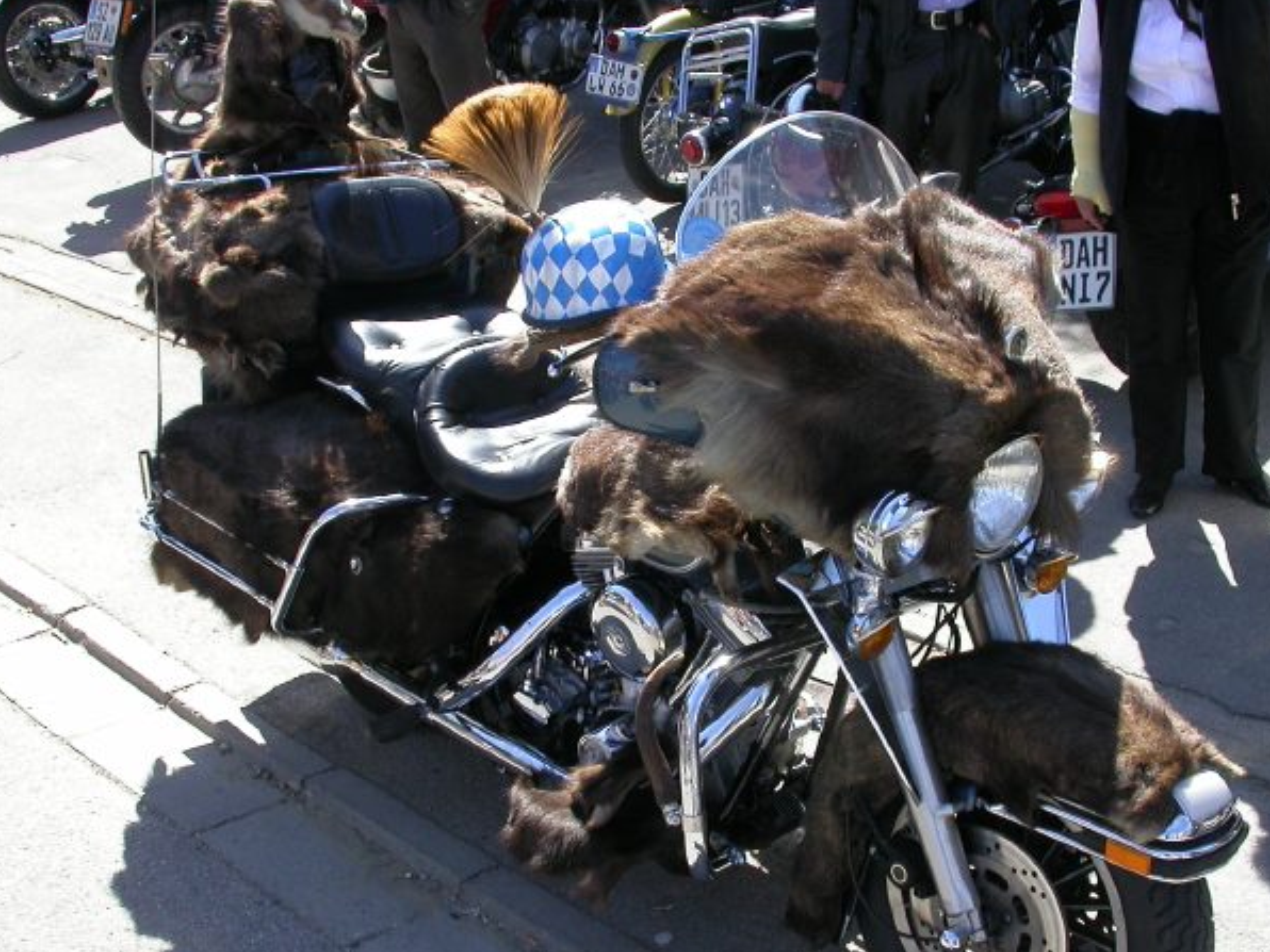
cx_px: 669
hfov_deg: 37.5
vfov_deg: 28.5
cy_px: 549
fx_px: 1871
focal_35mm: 51
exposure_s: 1/165
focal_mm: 7.85
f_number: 5.3
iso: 100
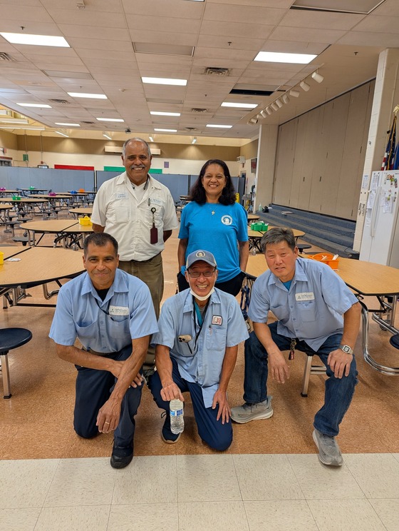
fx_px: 368
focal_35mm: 24
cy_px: 266
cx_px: 200
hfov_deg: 56.9
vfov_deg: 71.5
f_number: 1.85
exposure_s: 1/60
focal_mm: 6.81
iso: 172
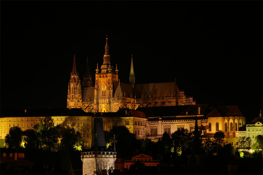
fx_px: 1402
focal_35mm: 192
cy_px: 88
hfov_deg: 10.7
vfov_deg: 7.1
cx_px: 132
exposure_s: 10
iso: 200
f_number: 10
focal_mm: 128
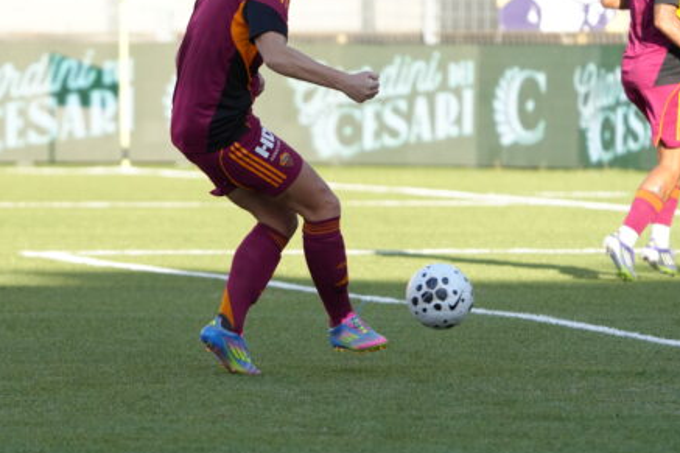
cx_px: 205
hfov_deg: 4.1
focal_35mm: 497
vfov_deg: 2.8
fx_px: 9384
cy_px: 227
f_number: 6.3
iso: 2000
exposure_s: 1/2500
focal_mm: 312
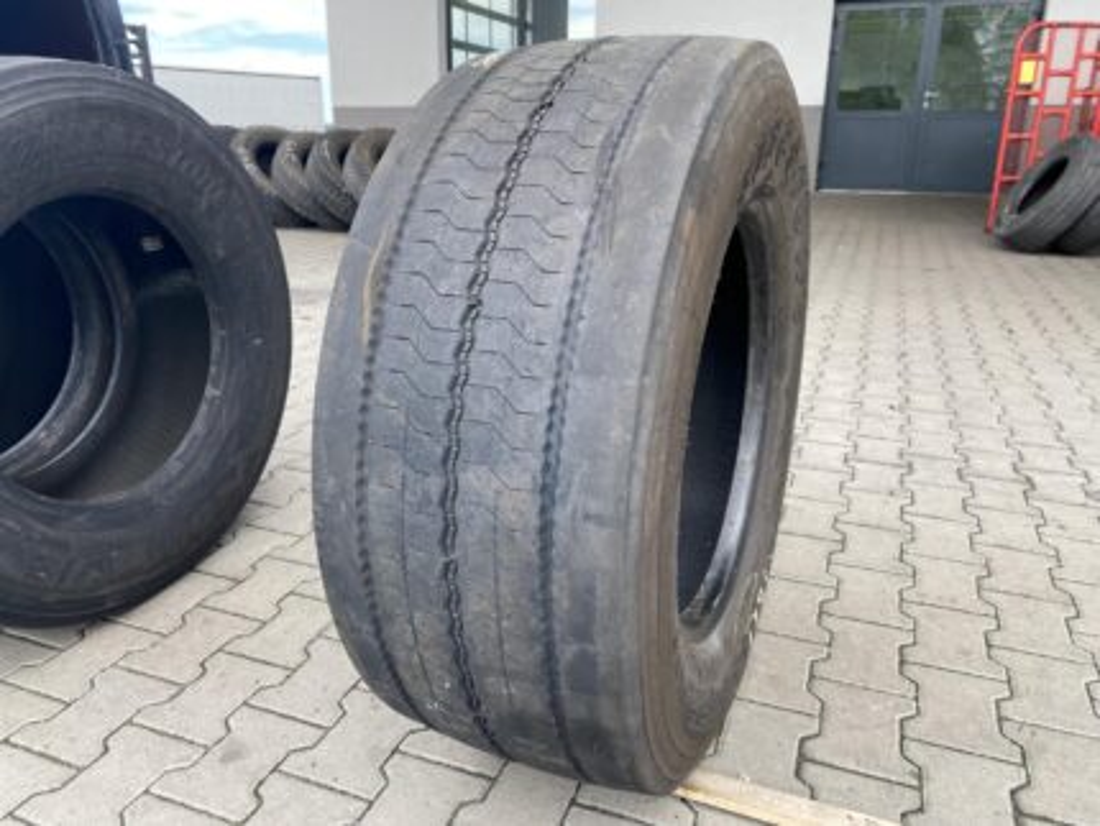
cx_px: 550
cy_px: 413
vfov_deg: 53.1
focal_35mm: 26
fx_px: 827
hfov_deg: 67.3
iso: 32
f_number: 1.8
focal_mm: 4.25
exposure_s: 1/260
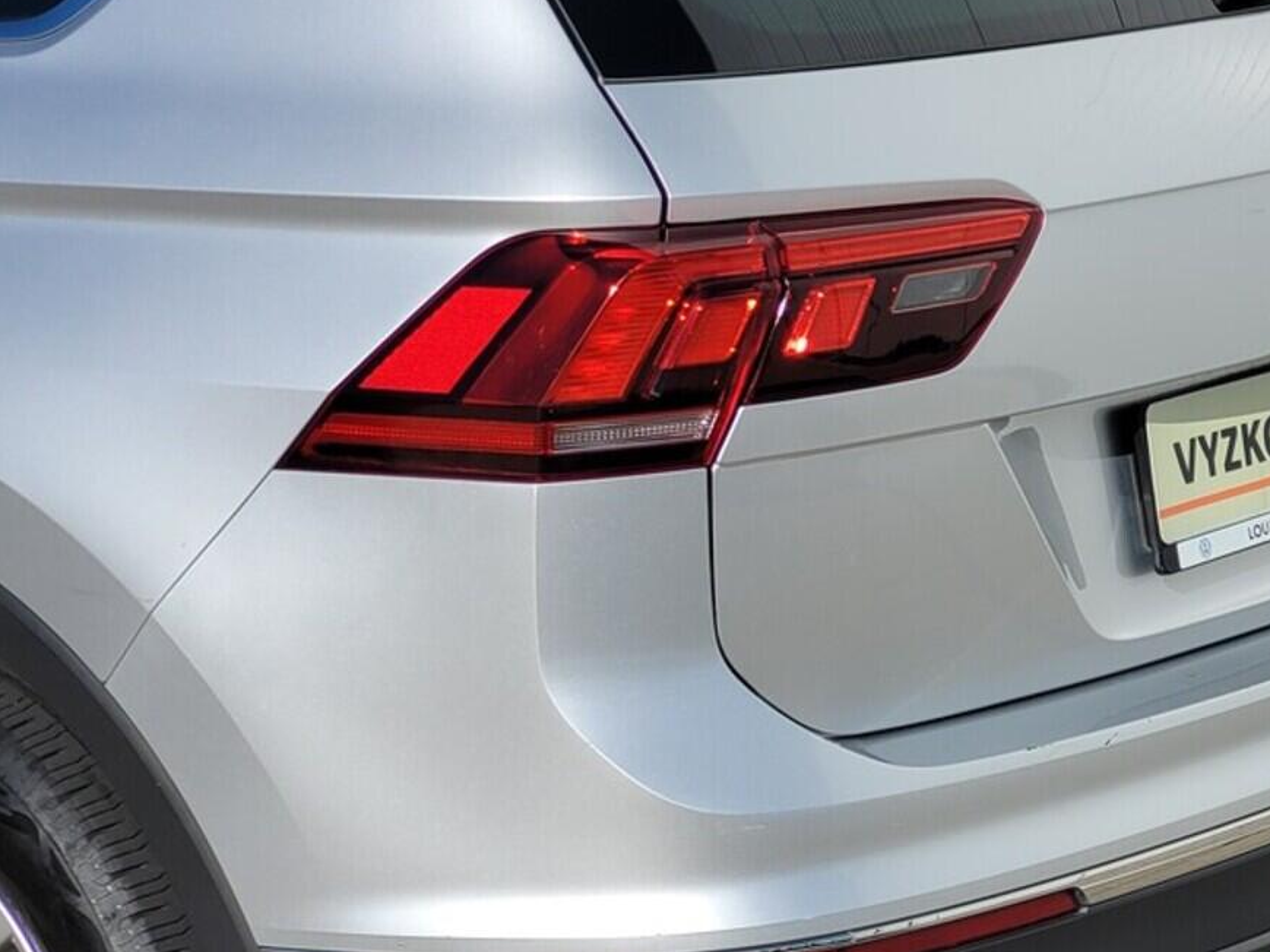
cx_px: 956
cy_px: 607
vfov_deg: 11.7
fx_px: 4621
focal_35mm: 126
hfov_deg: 15.6
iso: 25
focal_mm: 7.12
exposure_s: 1/1775
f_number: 2.4
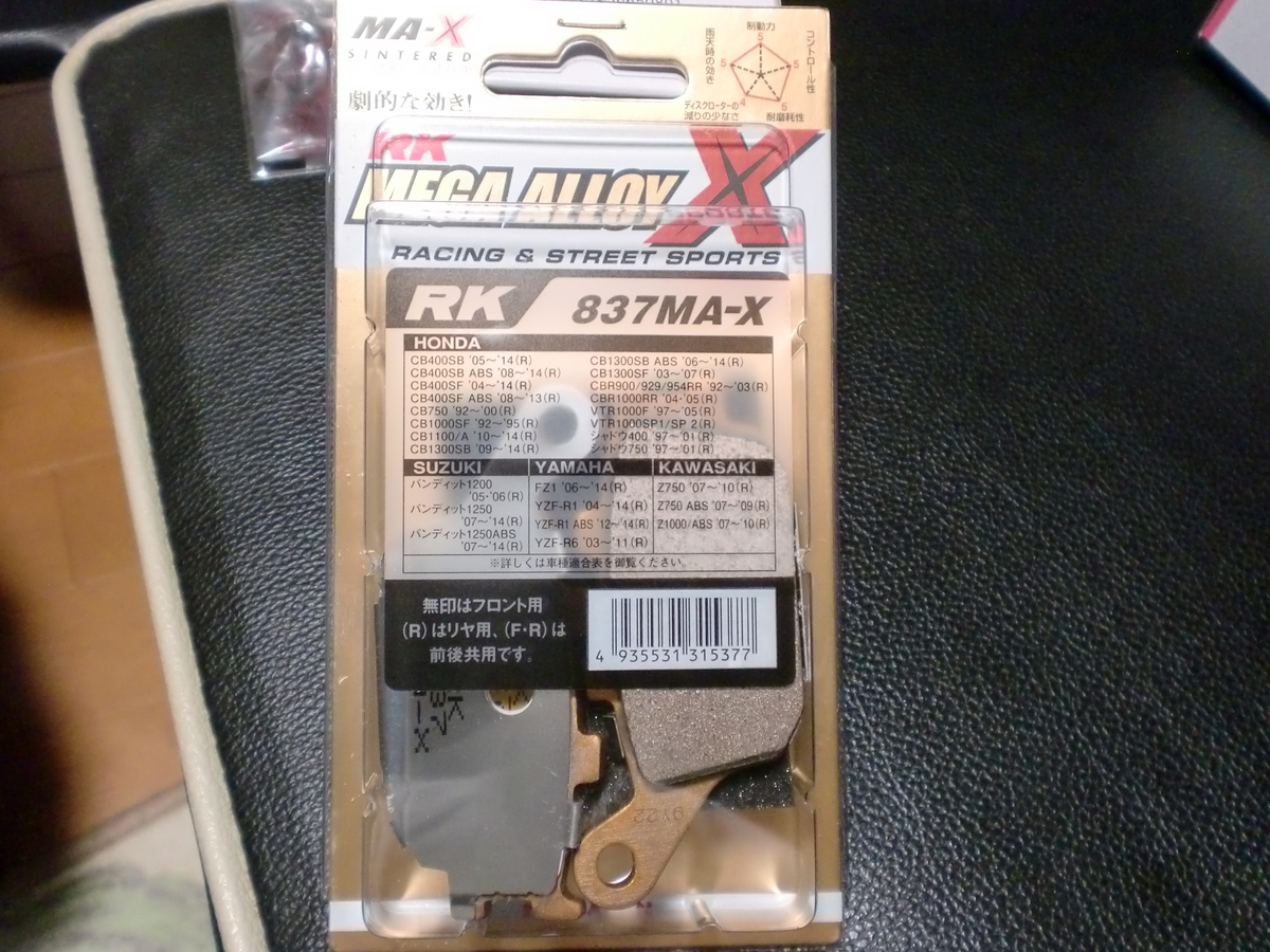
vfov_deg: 40.7
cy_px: 476
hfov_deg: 52.6
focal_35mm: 35
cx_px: 635
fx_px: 1284
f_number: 3.1
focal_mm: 6.3
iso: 400
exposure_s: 1/25
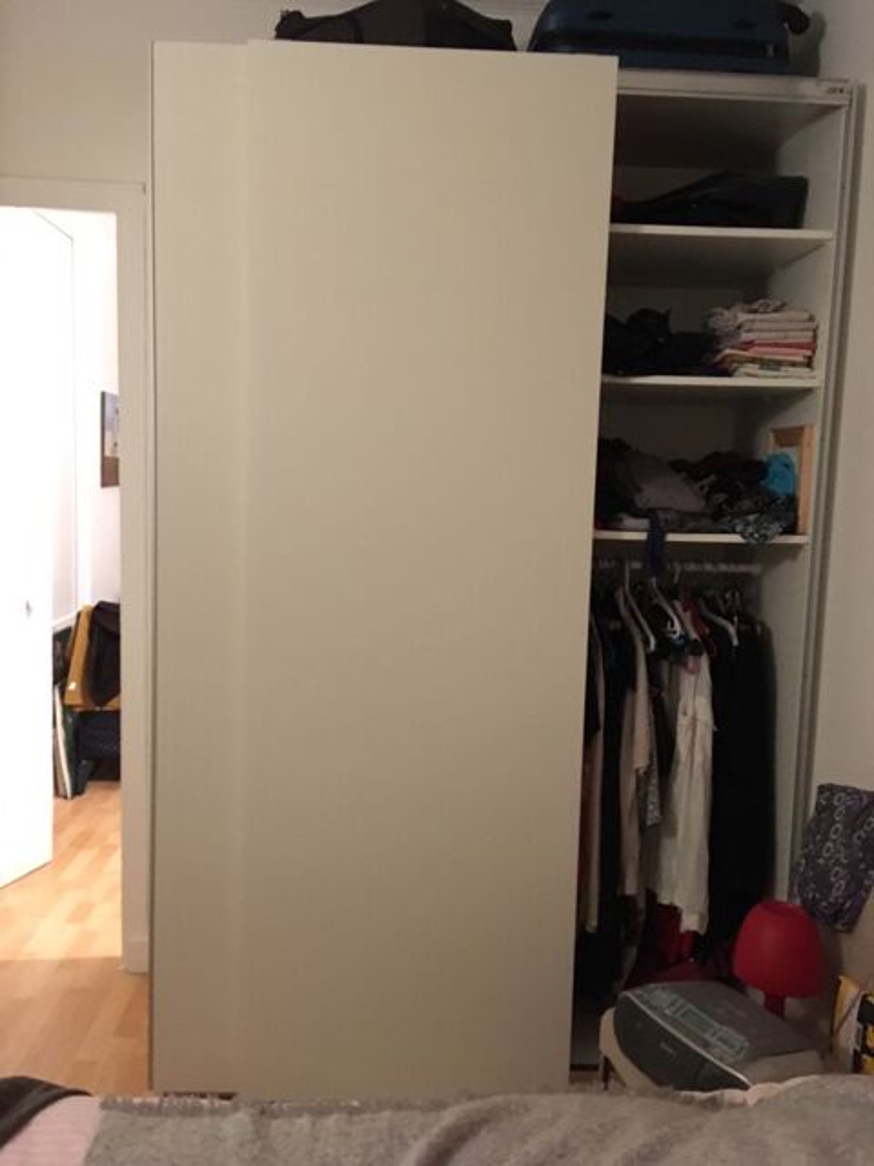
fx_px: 976
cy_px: 583
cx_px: 437
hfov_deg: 48.2
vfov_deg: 61.7
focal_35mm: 29
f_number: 2.2
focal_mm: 4.15
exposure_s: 1/17
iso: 500
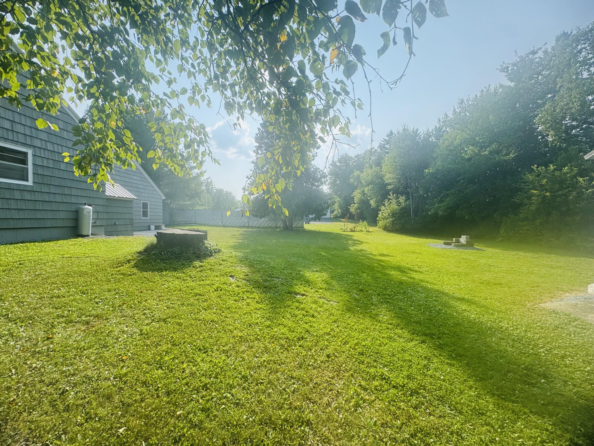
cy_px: 223
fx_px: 240
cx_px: 297
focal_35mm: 14
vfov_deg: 85.7
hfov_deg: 102.1
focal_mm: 2.22
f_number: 2.2
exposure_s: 1/1637
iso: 40
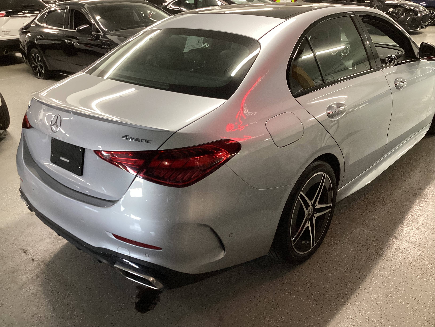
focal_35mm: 31
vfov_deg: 45.4
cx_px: 218
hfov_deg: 58.4
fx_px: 390
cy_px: 164
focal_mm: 3.3
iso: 160
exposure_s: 1/50
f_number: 2.4
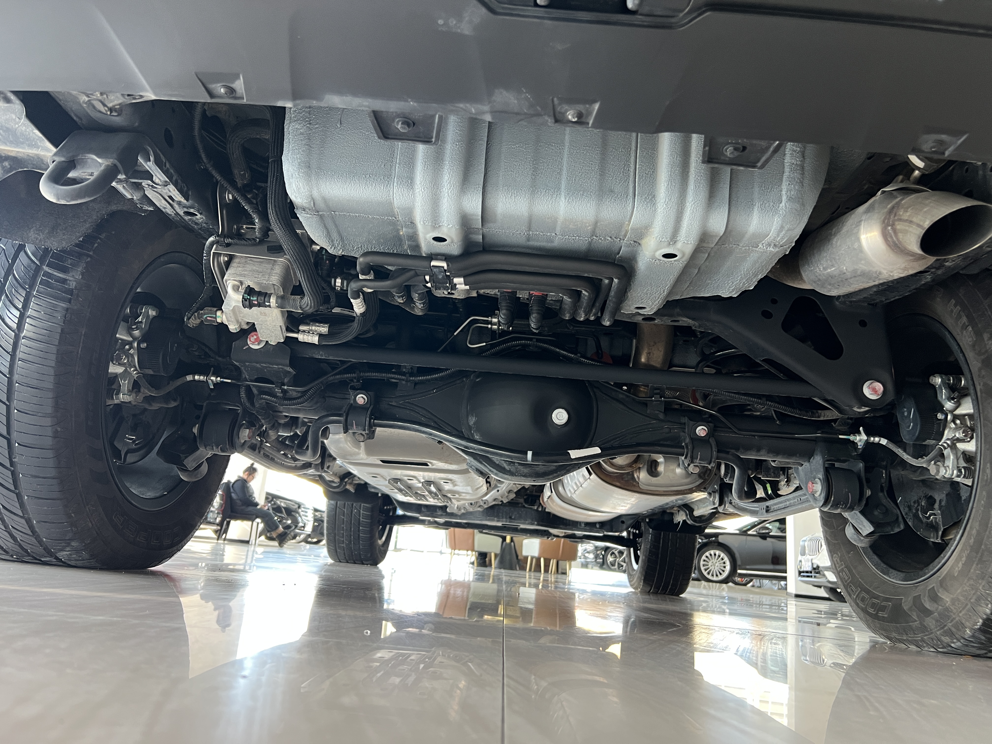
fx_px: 745
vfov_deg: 53.1
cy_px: 372
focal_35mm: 26
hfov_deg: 67.3
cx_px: 496
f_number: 1.5
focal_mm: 5.7
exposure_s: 1/63
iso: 125
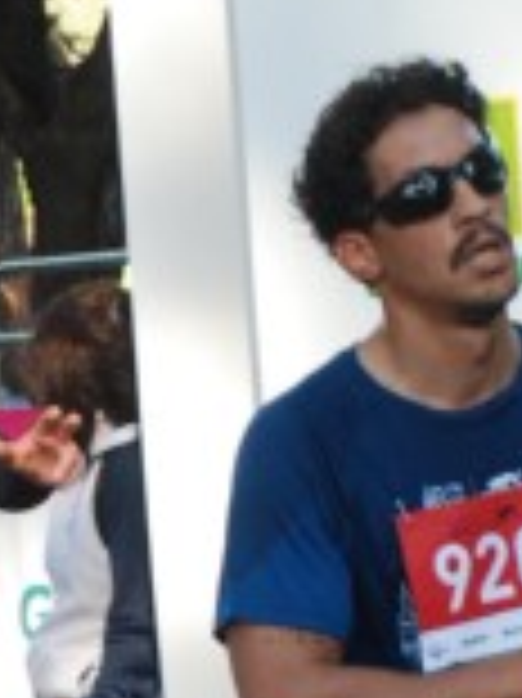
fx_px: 5638
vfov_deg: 7.0
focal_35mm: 280
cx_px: -187
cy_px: 824
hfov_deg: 5.3
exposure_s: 1/400
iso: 1000
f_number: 5
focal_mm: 50
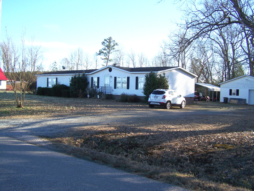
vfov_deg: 37.7
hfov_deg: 49.0
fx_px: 279
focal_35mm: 38
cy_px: 96
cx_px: 127
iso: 64
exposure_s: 1/320
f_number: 2.8
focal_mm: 6.3
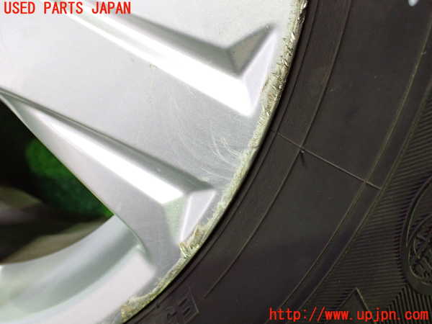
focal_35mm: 30
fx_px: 374
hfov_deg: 60.0
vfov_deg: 46.8
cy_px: 162
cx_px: 216
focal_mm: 5.4
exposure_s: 1/50
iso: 800
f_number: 2.3
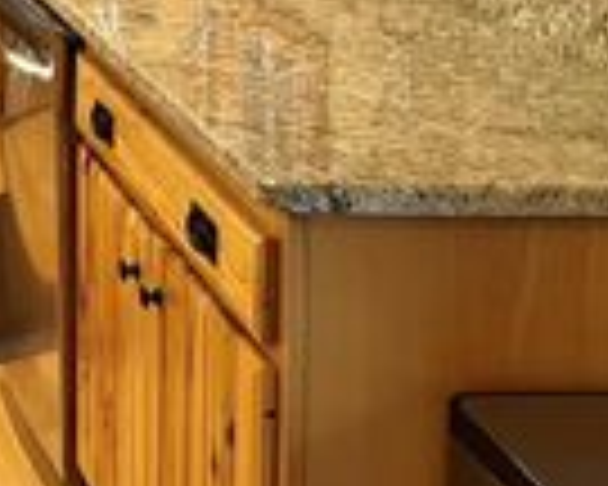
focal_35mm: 94
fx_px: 1691
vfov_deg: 15.0
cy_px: -277
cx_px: -473
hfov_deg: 17.0
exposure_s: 1/60
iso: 160
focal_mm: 5.1
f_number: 1.6
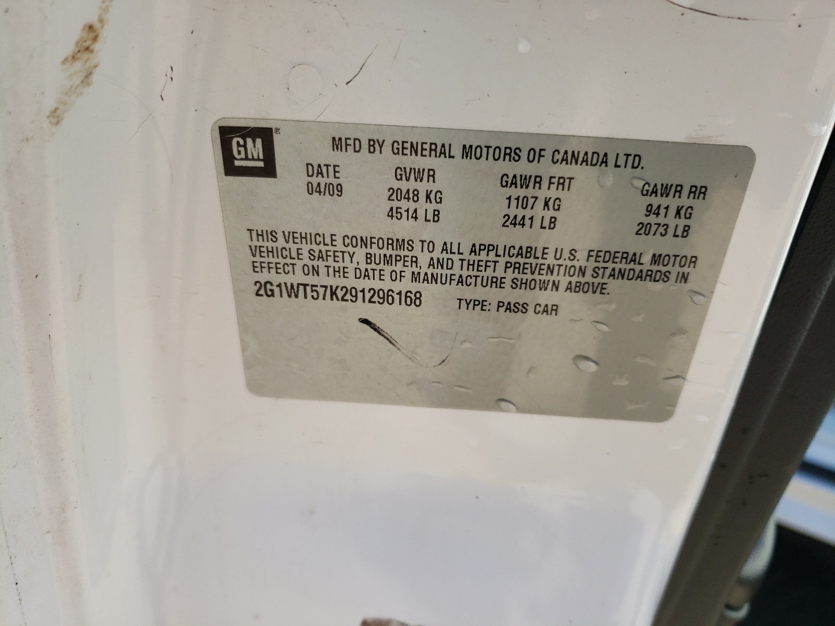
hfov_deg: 67.3
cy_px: 313
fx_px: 627
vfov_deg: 53.1
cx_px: 418
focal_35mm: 26
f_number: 1.5
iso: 50
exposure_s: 1/769
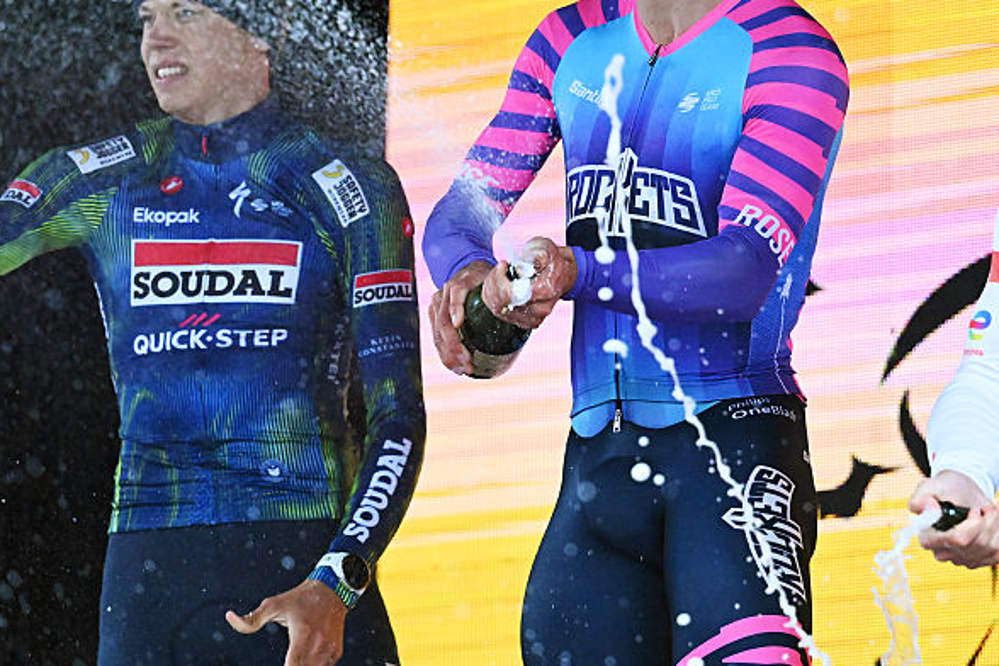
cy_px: 93
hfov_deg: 8.4
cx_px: 591
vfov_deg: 5.6
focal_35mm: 244
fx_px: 6770
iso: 10000
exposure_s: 1/1000
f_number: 3.2
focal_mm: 140
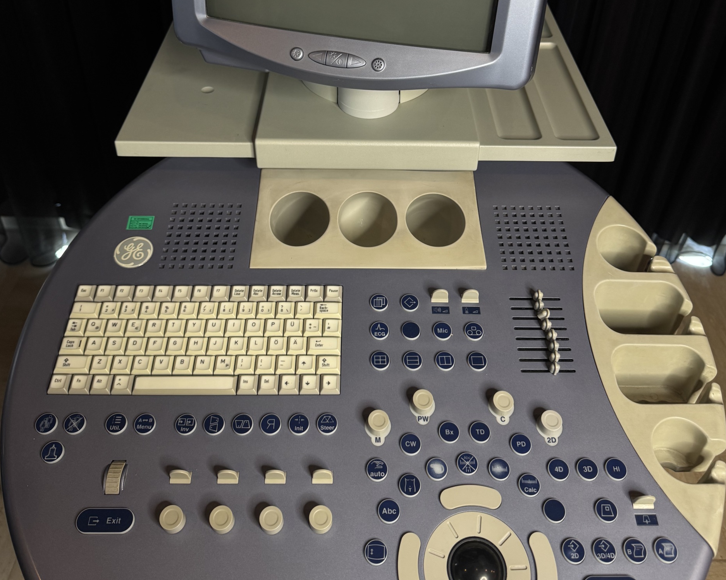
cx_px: 367
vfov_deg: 44.7
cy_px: 170
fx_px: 688
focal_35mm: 32
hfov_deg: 55.7
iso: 125
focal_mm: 6.76
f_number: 1.78
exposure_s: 1/100
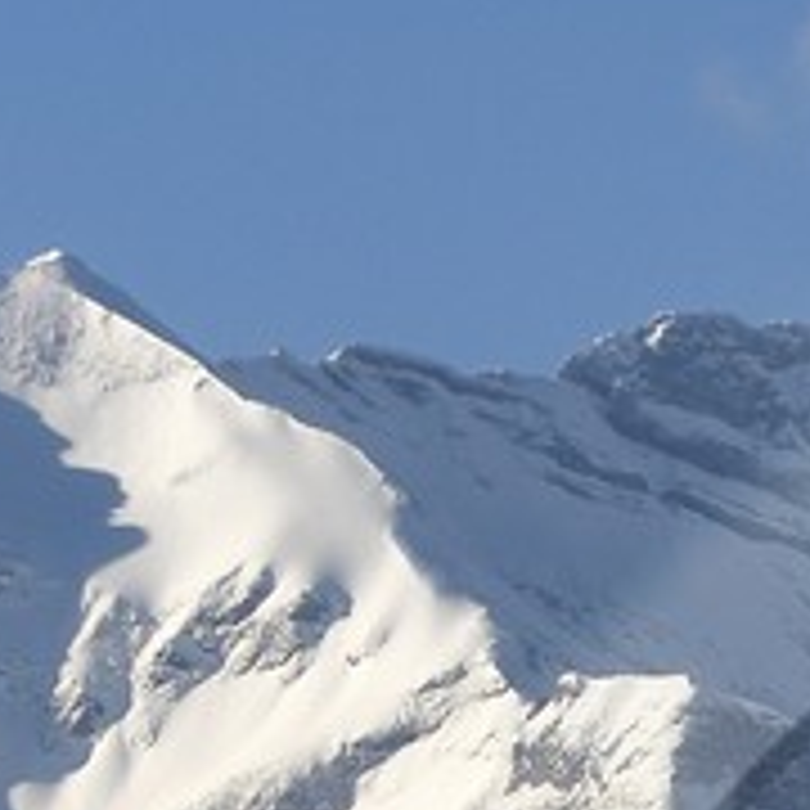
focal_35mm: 980
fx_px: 25944
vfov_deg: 1.8
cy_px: 1922
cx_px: 1944
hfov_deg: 1.8
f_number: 14
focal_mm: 130
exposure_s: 1/250
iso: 200
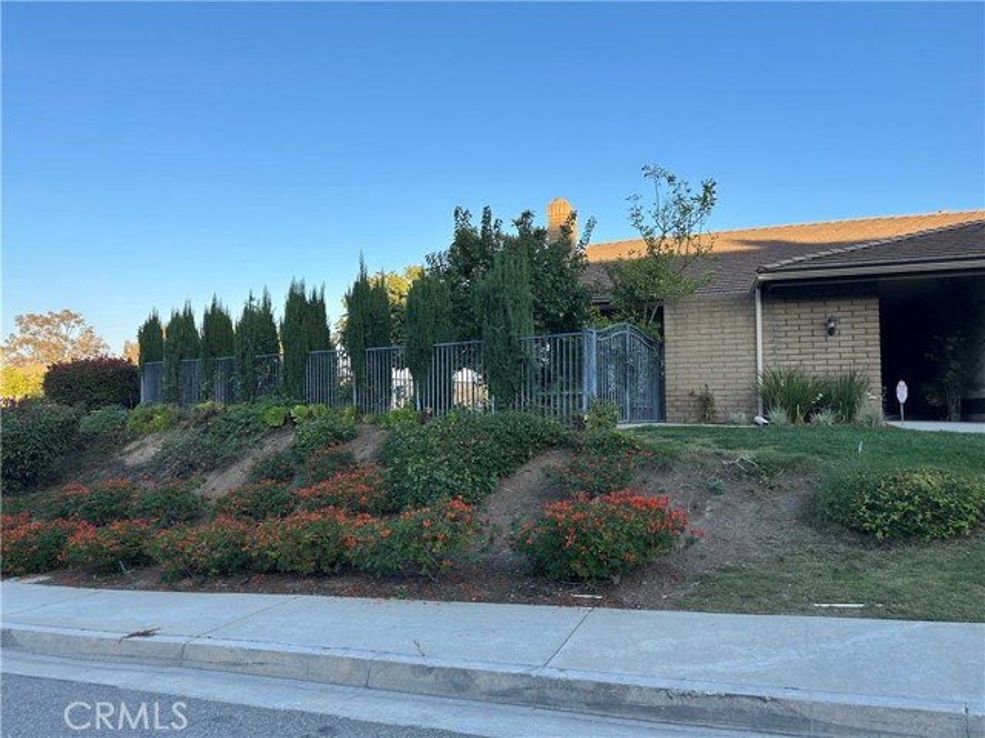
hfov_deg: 71.6
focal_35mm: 24
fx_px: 683
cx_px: 492
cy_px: 369
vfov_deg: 56.8
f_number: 1.78
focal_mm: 6.86
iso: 80
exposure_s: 1/1357
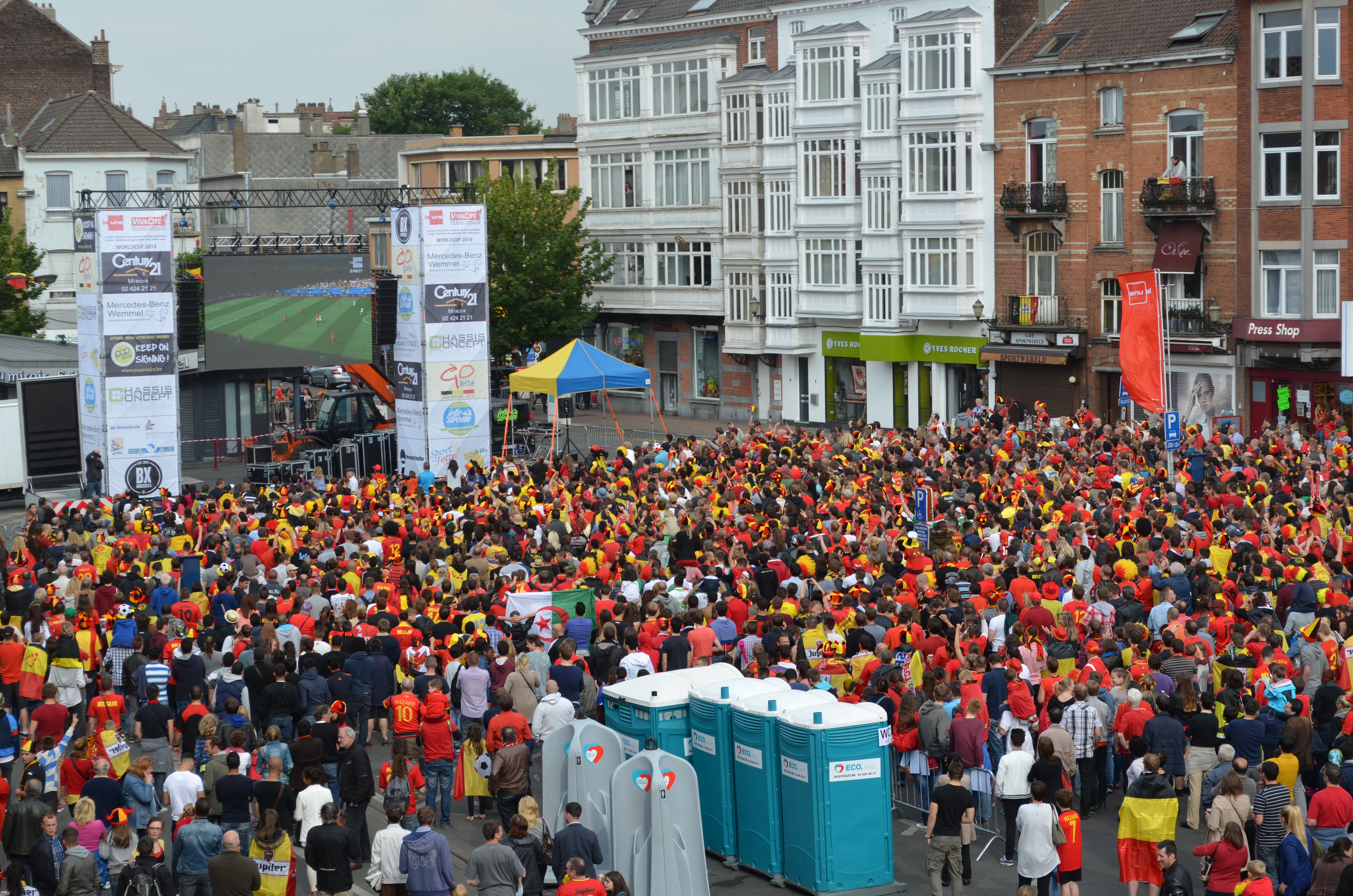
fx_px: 2813
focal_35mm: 75
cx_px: 676
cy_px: 448
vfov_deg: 18.1
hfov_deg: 27.0
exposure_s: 1/250
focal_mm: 50
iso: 140
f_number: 8
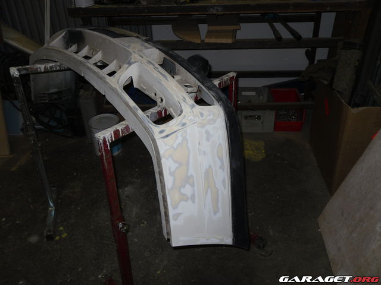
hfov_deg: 52.6
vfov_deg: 40.7
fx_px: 385
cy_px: 142
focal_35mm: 35
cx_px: 190
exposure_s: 1/45
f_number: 3.5
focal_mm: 6.3
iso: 80
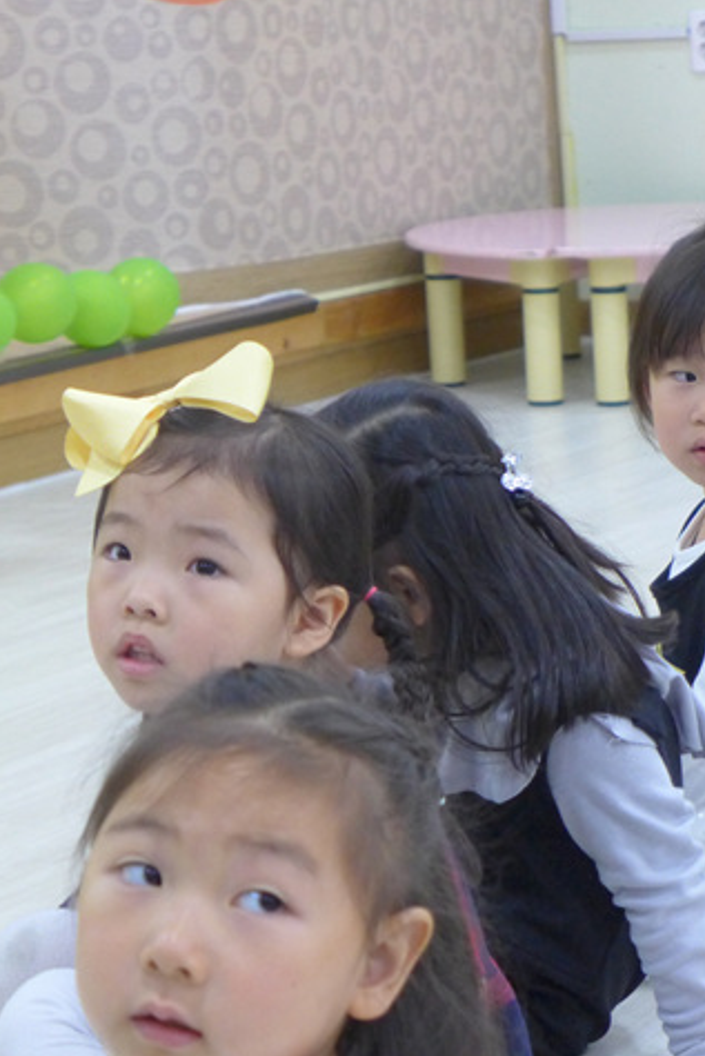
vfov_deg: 16.3
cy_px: 529
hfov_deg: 10.8
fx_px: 3698
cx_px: 676
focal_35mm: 126
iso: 800
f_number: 2.3
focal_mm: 17.7
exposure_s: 1/200
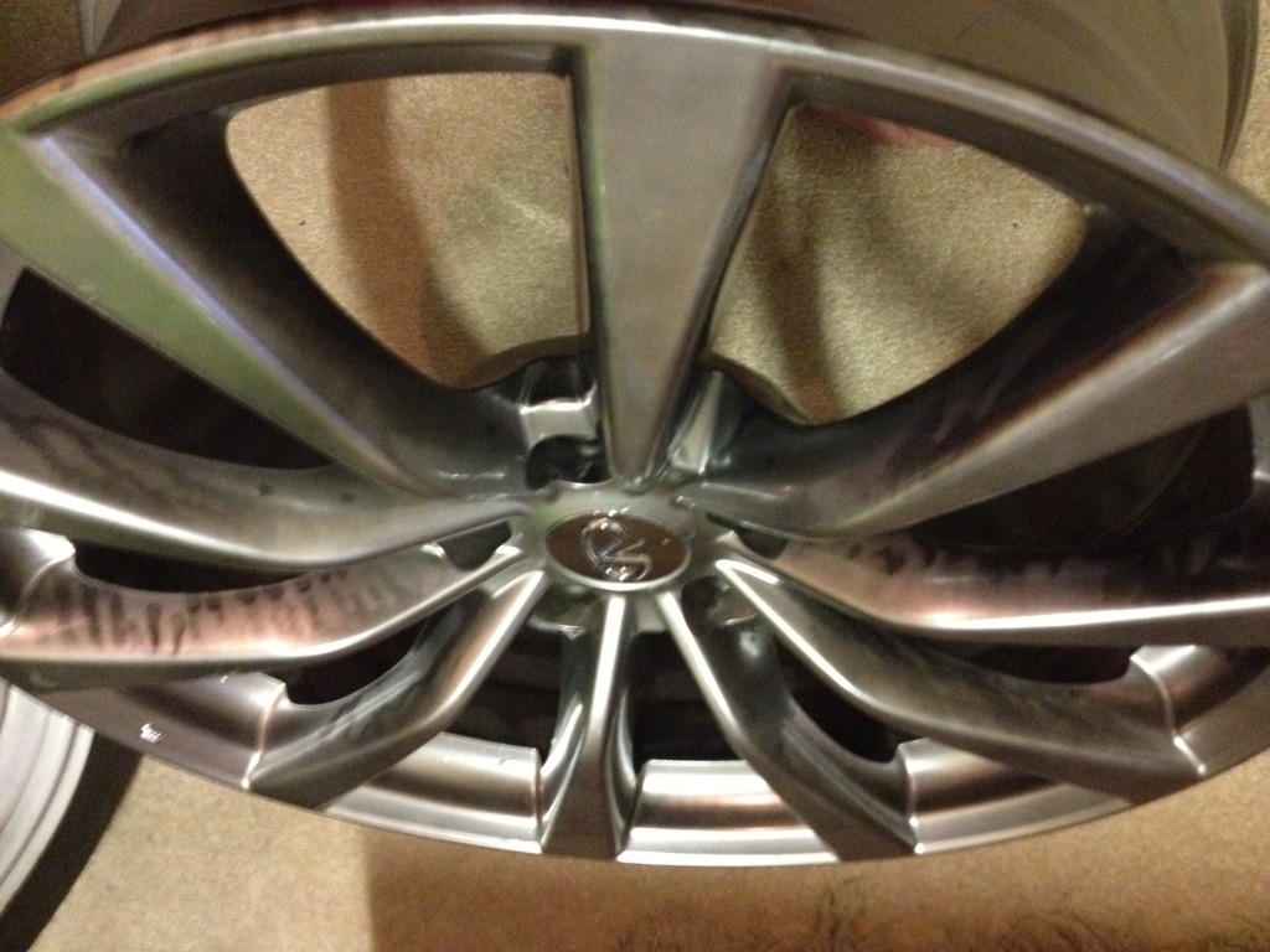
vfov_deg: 40.7
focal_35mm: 35
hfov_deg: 52.6
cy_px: 476
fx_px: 1284
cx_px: 635
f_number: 2.4
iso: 800
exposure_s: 1/15
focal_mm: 4.3
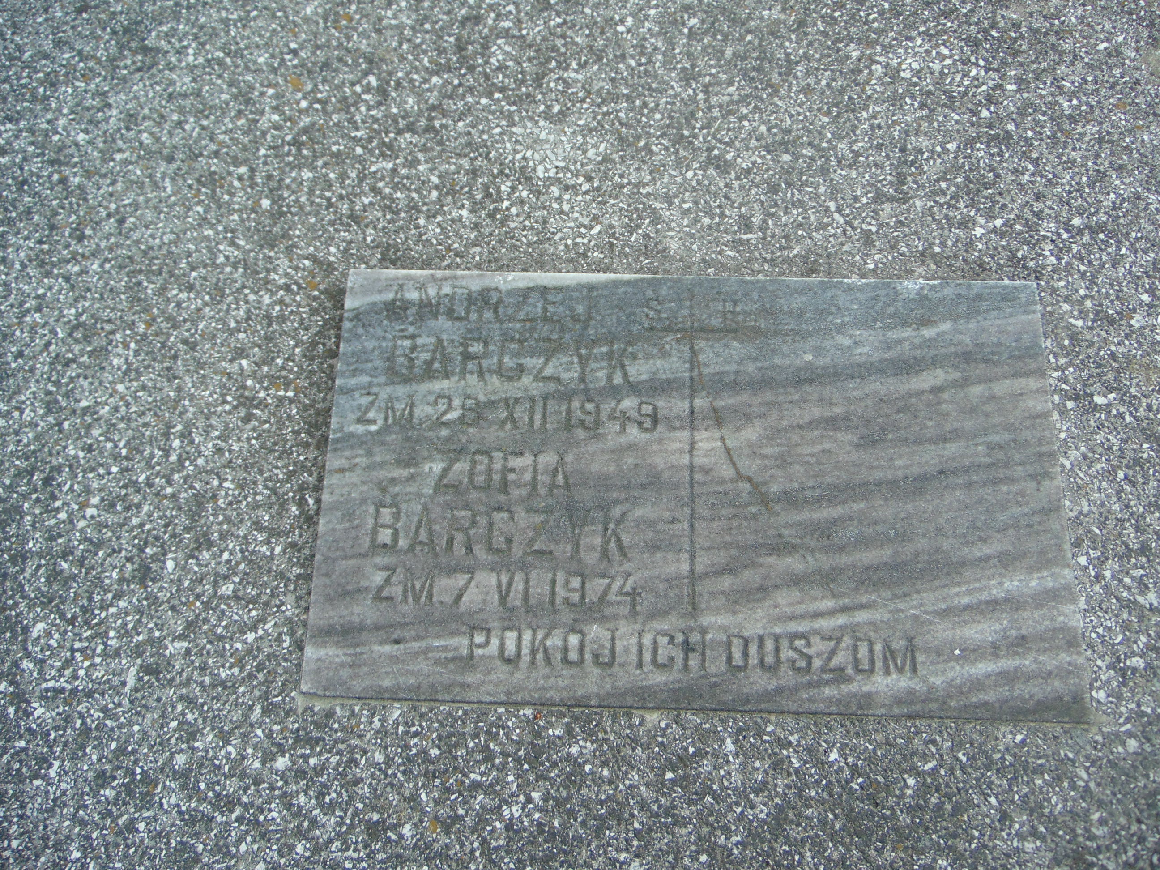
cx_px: 580
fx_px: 838
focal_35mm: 25
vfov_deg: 54.9
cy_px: 435
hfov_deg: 69.4
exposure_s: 1/320
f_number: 3
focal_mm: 4.5
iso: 80
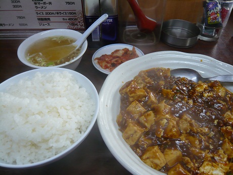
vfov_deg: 49.8
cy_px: 88
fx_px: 189
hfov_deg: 63.4
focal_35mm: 28
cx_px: 116
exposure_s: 1/25
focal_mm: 4.6
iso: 200
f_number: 2.8
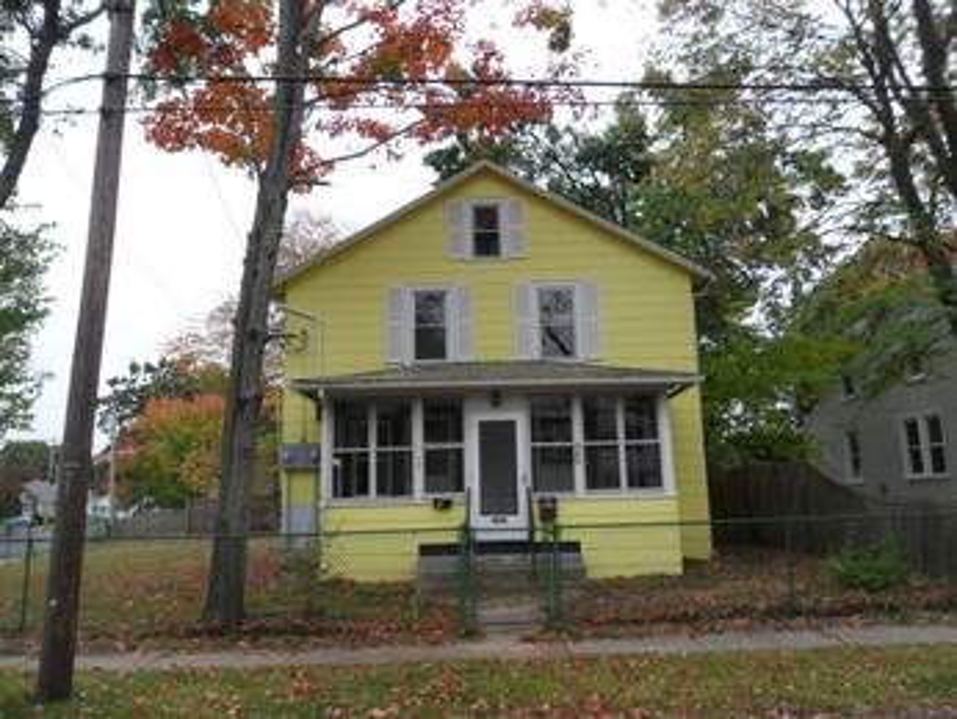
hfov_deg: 65.3
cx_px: 478
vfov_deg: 51.4
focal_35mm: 27
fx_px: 747
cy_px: 360
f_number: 3.5
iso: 100
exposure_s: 1/125
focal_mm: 4.9
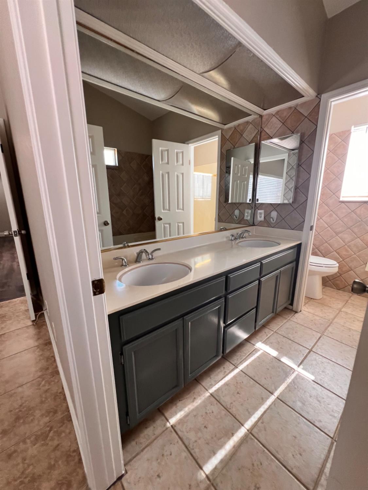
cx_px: 184
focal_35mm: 13
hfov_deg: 89.9
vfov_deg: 106.2
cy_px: 245
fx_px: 184
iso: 200
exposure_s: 1/99
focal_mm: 1.57
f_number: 1.8
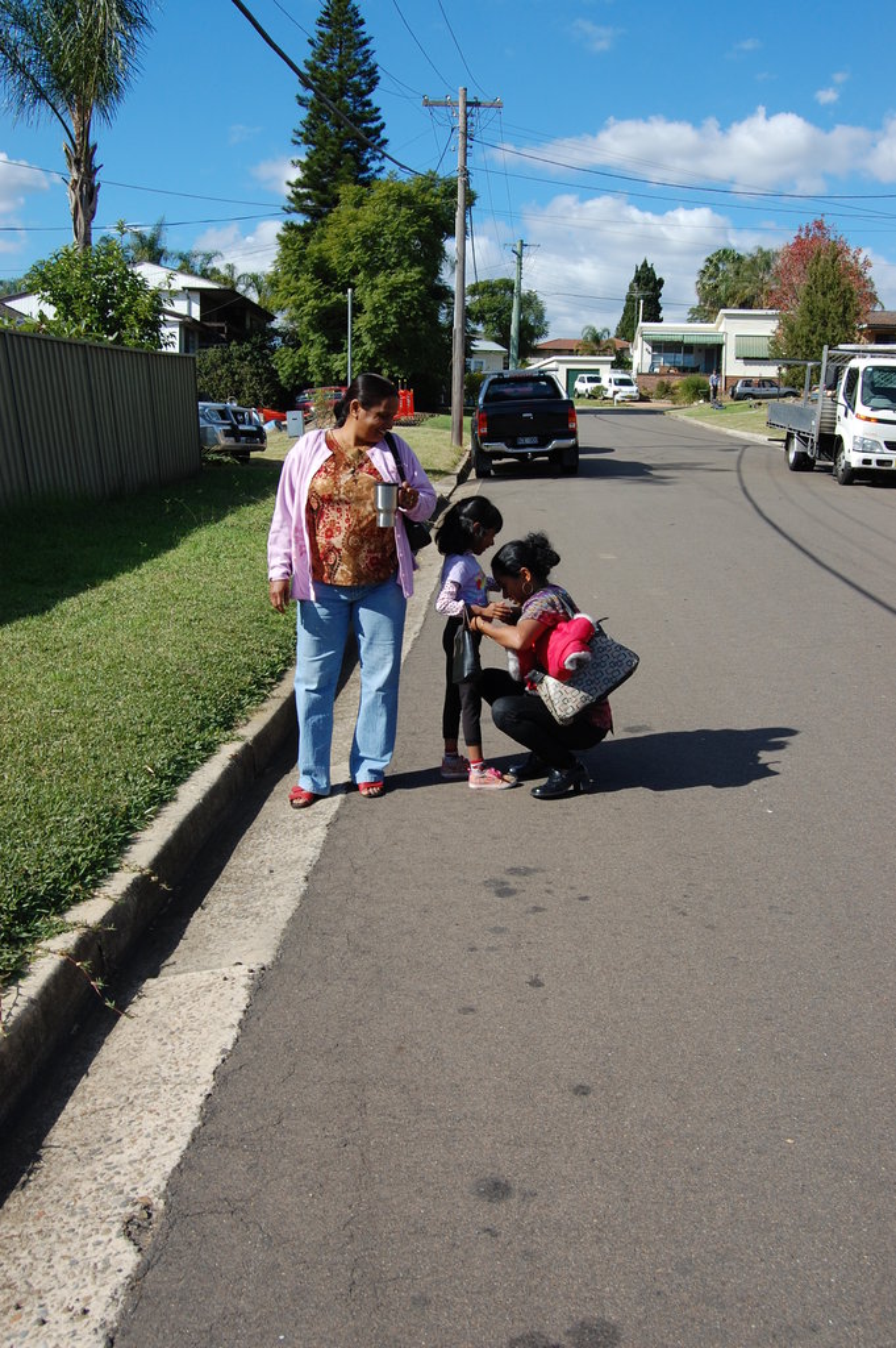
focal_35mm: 34
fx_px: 1290
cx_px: 448
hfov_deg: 38.3
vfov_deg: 55.1
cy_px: 674
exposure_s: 1/320
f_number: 9
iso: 200
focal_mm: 23
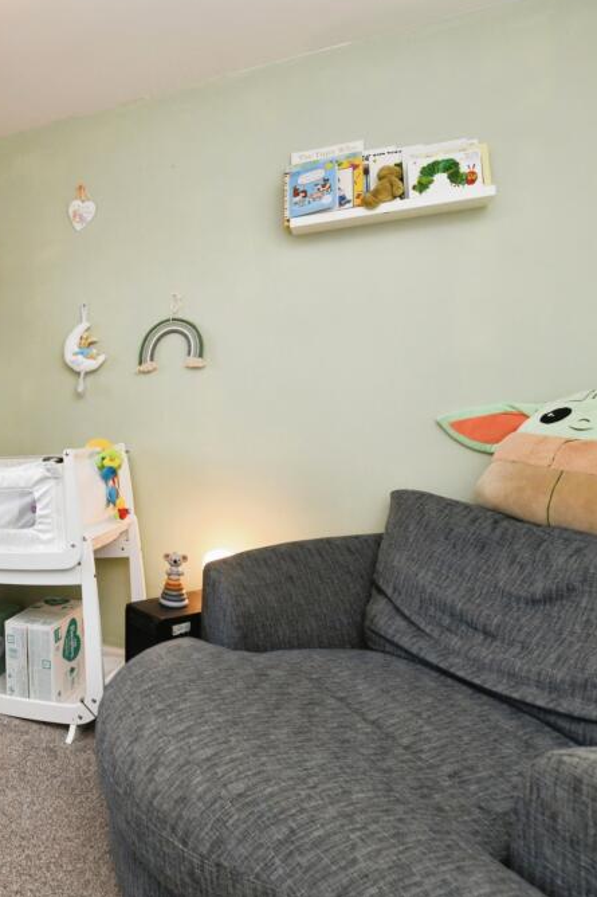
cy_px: 440
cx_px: 30
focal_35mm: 23
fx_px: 572
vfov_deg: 76.1
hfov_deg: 47.7
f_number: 8
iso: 800
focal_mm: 15
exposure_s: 1/60
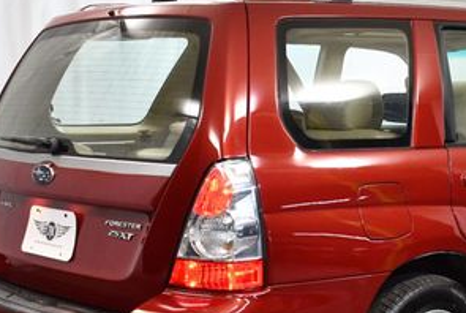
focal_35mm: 78
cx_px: 371
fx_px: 1012
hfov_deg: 25.5
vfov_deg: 17.5
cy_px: 202
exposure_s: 1/125
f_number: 3.5
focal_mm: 18
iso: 1000
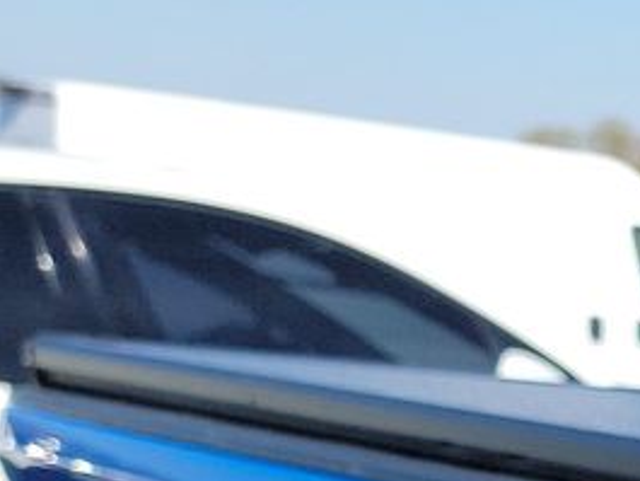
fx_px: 2682
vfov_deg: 9.2
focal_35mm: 145
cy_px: 1158
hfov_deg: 10.4
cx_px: 1814
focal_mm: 6.7
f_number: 1.8
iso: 50
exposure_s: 1/773
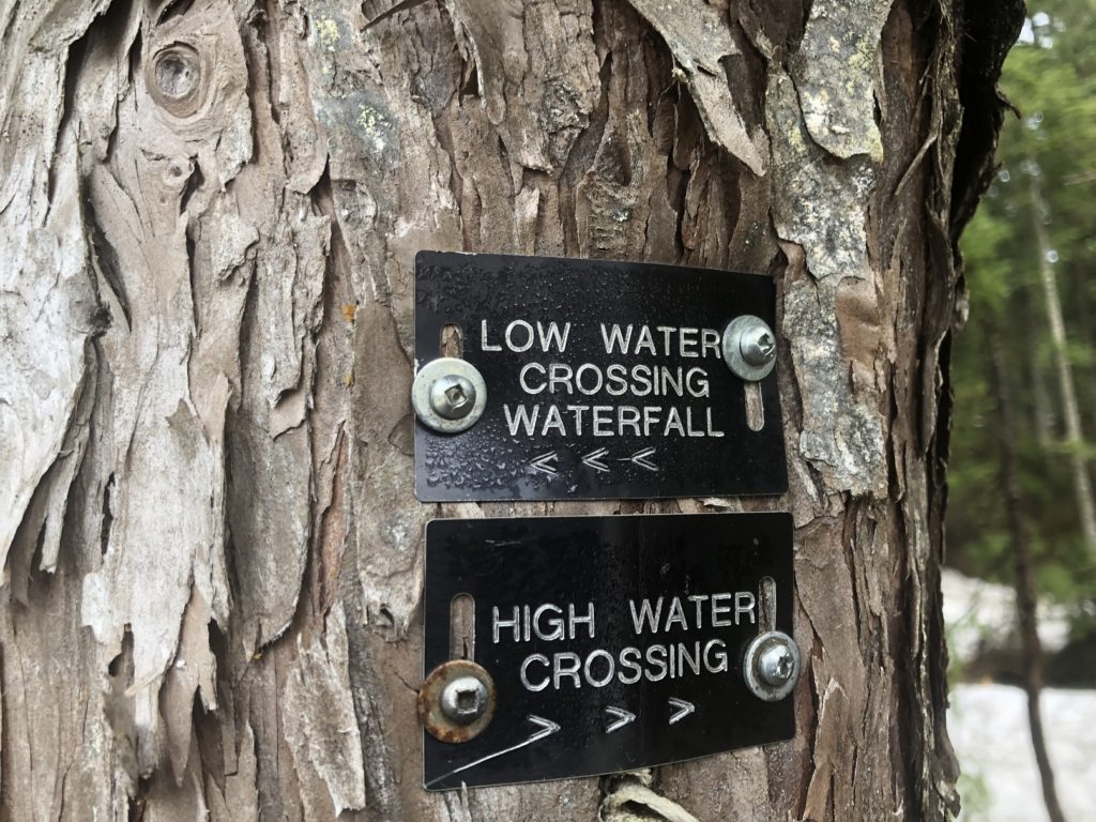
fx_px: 887
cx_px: 548
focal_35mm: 28
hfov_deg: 63.4
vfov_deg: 49.7
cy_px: 411
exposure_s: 1/120
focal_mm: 3.99
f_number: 1.8
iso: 32
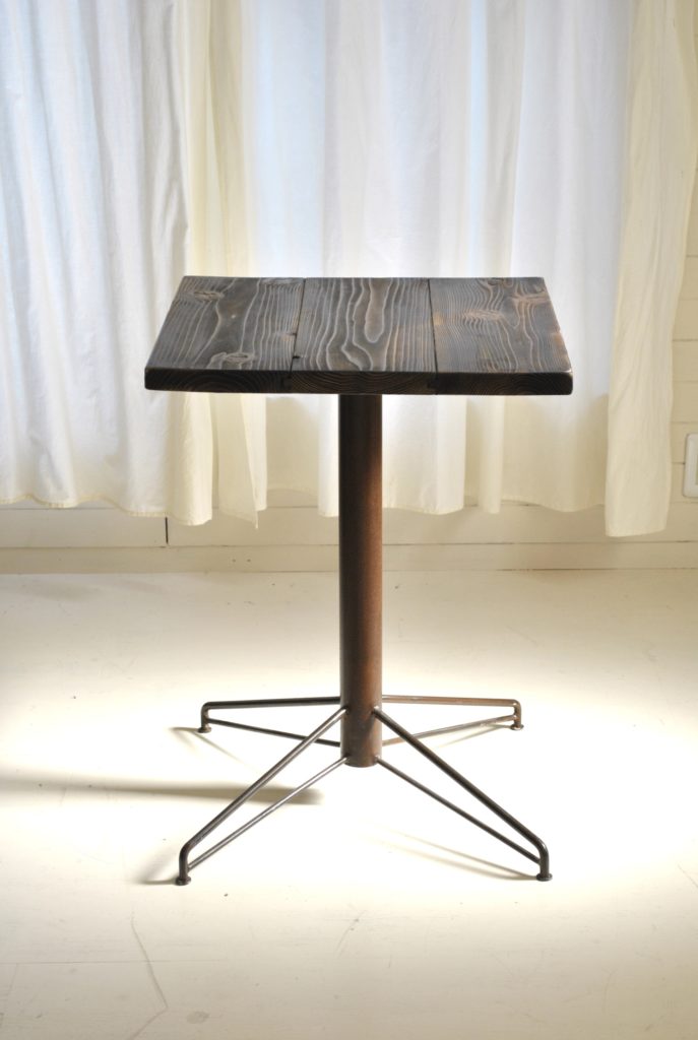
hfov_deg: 19.0
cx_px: 349
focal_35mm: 72
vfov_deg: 28.0
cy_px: 520
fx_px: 2085
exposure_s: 1/160
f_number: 6.3
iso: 400
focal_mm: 48
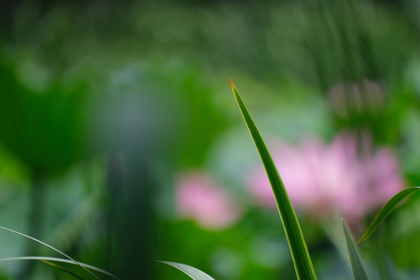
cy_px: 140
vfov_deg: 3.1
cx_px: 210
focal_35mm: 450
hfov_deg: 4.6
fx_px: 5250
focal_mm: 300
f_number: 6.3
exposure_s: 1/900
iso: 640
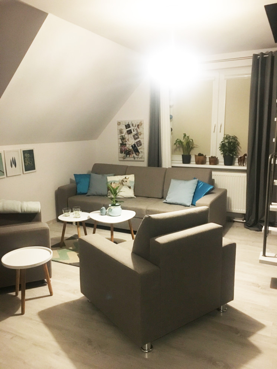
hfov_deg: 48.2
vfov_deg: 61.6
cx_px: 138
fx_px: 309
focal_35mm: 29
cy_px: 184
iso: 250
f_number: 2.2
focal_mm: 4.15
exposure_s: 1/17
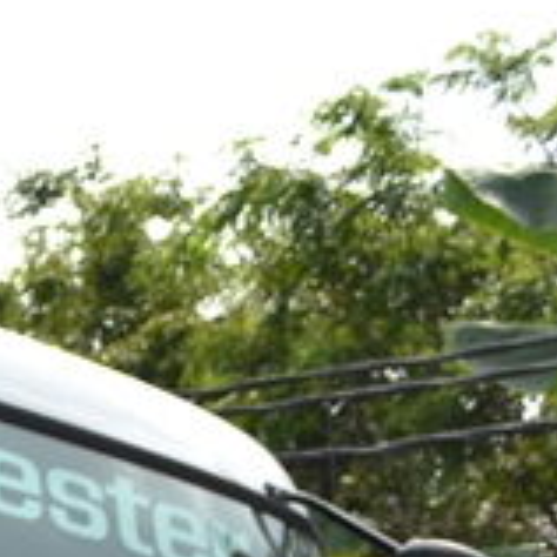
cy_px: 1128
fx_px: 3222
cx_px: -726
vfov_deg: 9.2
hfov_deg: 9.0
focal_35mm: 177
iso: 100
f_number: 5.6
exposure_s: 1/200
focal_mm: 22
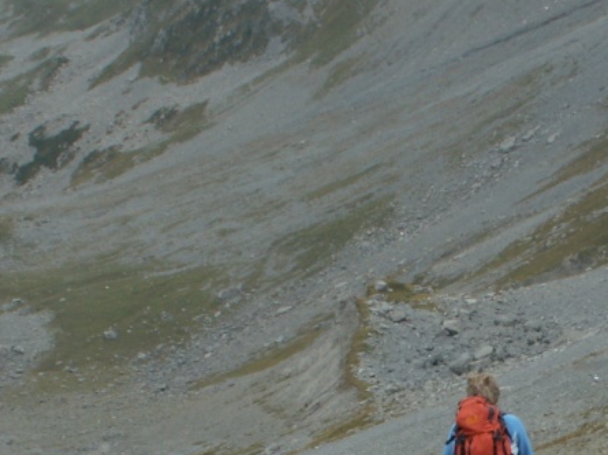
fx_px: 2264
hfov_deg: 15.0
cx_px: 619
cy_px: 491
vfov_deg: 11.3
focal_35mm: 129
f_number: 7.1
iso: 50
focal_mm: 9.27
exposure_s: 1/50
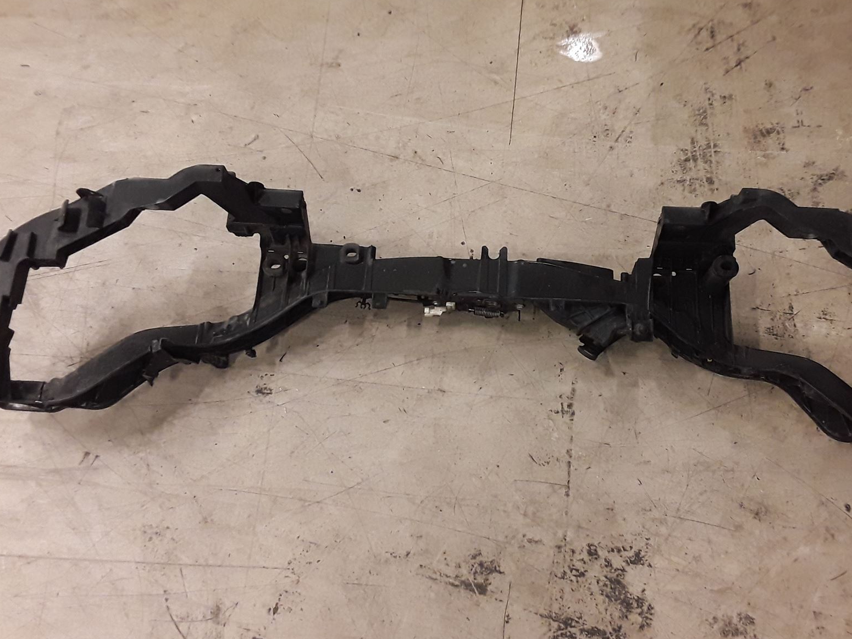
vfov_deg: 38.7
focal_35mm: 37
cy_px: 318
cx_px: 477
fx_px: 911
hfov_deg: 50.0
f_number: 1.9
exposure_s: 1/50
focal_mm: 2.91
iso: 125
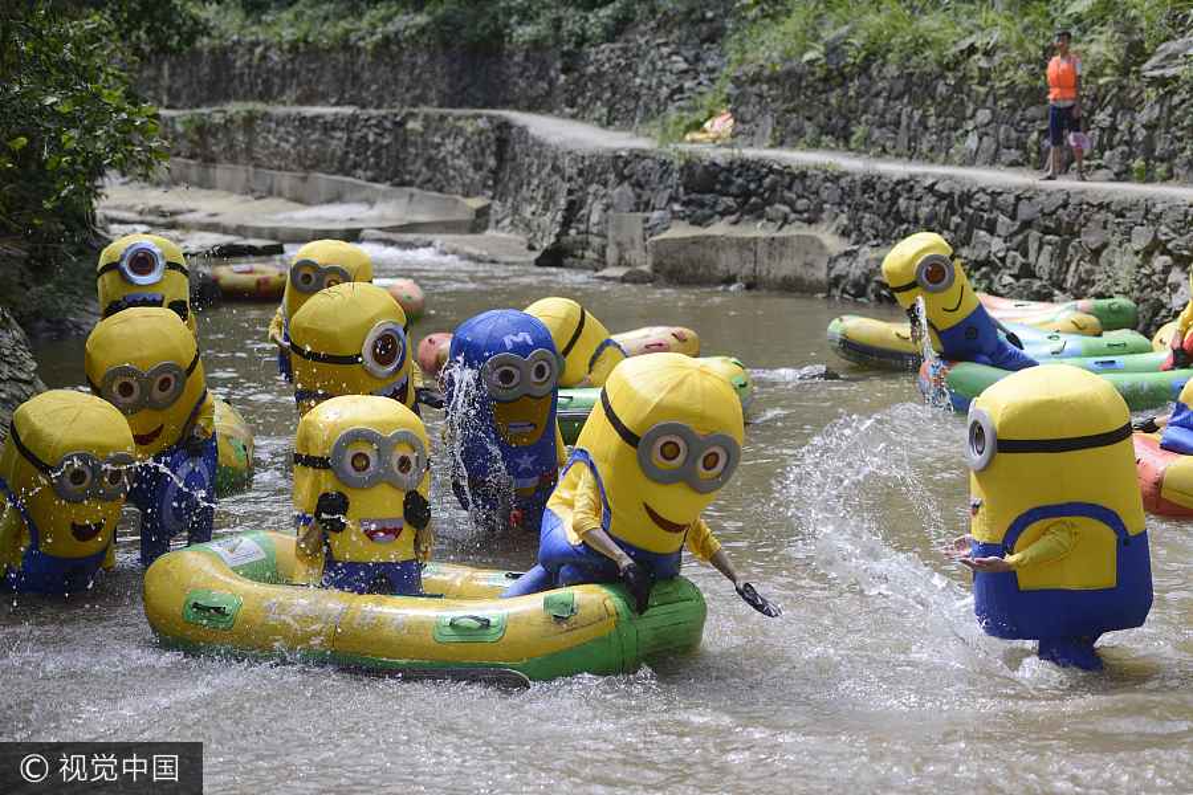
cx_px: 596
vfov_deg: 19.5
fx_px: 2320
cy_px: 398
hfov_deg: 28.8
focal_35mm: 70
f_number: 3.5
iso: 100
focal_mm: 70
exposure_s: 1/500
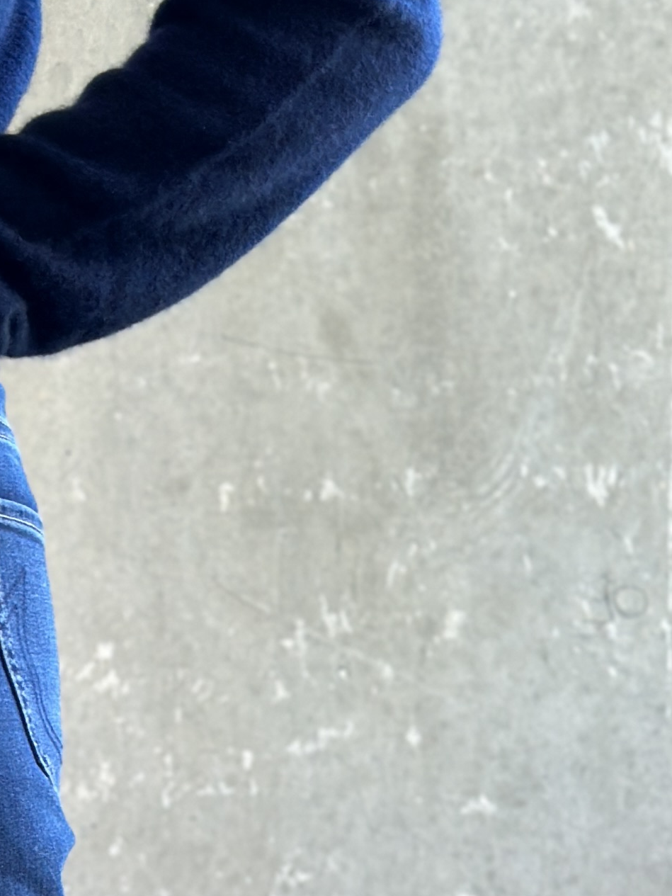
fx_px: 3960
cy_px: 1421
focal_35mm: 153
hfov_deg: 9.5
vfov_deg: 12.2
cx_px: -273
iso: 100
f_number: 1.78
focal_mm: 6.86
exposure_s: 1/50
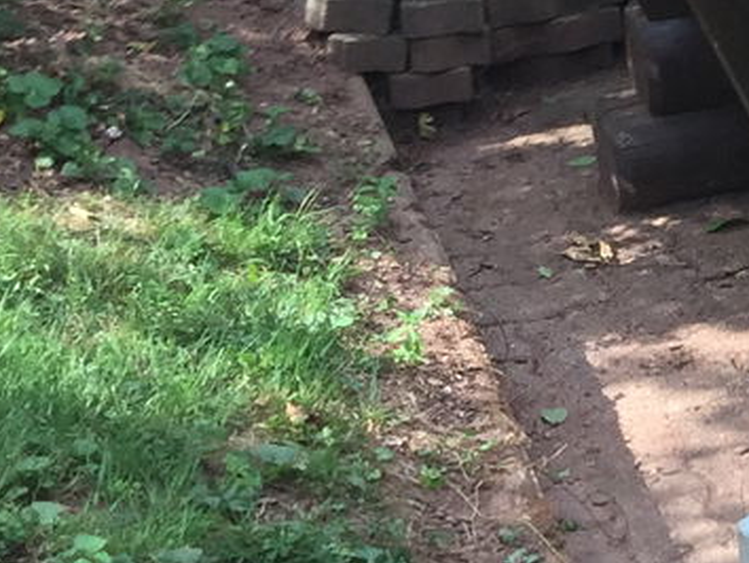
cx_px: 1513
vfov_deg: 11.3
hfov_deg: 13.0
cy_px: 44
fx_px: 2836
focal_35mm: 131
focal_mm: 4.15
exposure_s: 1/377
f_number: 2.2
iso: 32
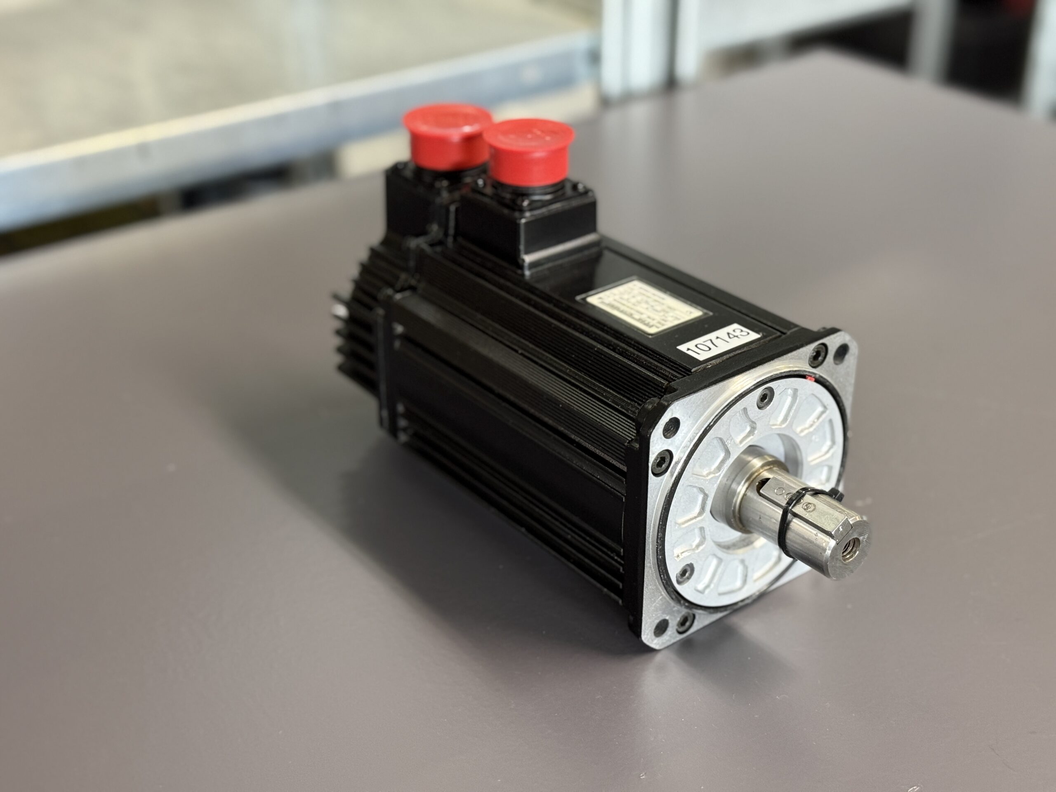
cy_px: 396
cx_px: 528
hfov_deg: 39.7
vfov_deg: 30.3
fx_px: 1464
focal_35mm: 48
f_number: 1.78
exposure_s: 1/33
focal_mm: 6.76
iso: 250
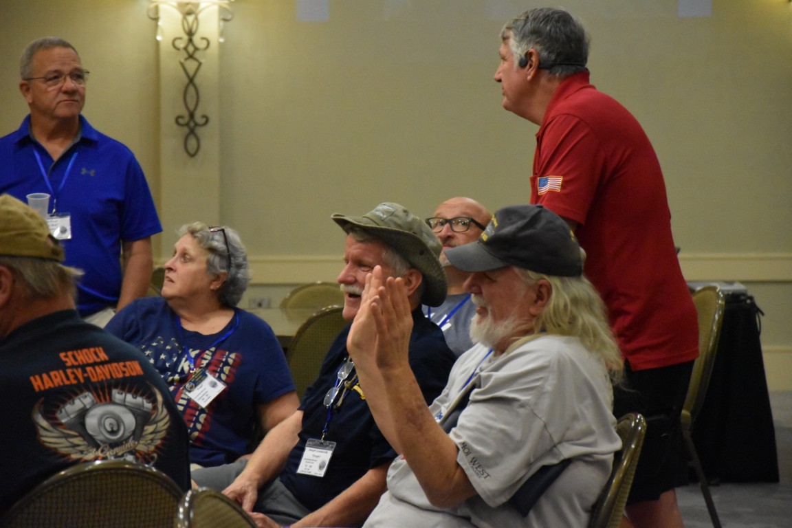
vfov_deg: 8.7
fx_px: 3465
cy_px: 264
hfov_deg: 13.0
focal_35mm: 158
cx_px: 396
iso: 7200
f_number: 5.6
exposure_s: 1/125
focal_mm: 105
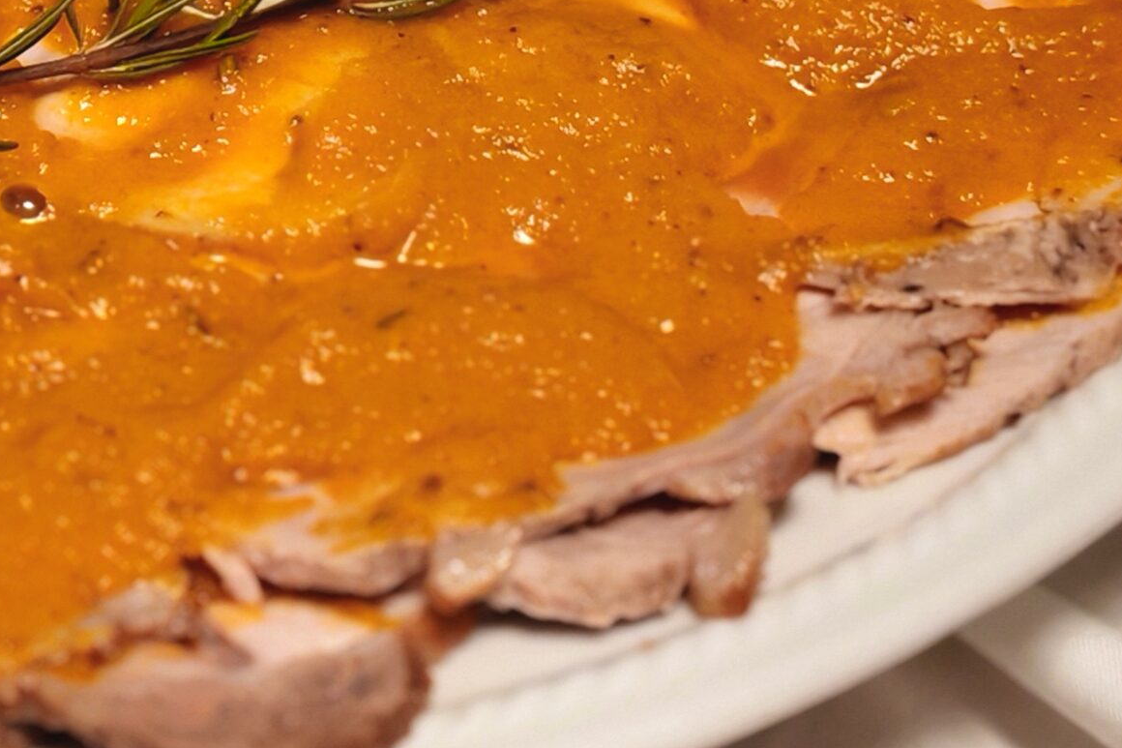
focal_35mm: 124
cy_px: 6
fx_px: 3864
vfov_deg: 11.0
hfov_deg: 16.2
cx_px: 22
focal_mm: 5.52
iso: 400
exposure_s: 1/50
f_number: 2.8
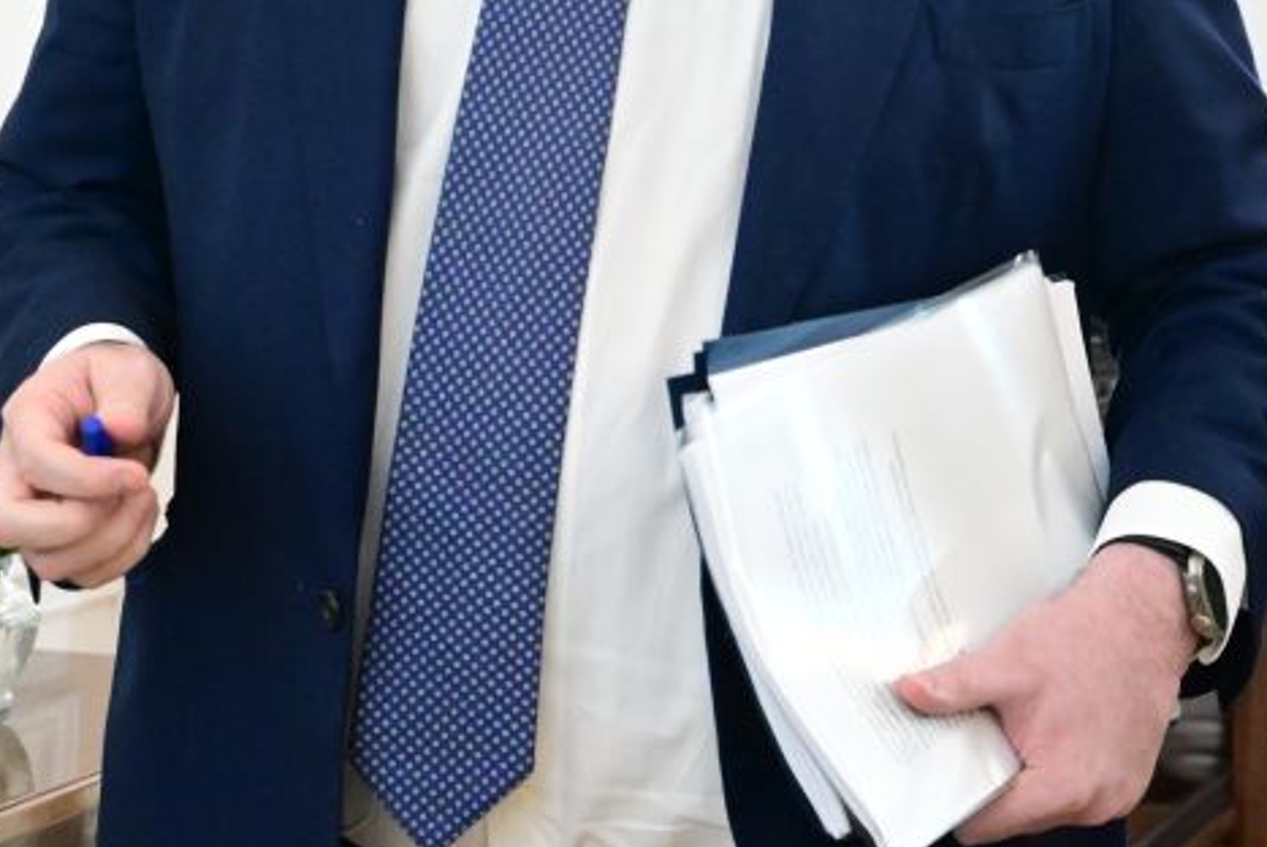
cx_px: 263
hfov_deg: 18.7
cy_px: -10
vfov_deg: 12.5
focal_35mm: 108
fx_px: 3803
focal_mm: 42
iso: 8000
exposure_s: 1/250
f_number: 5.6
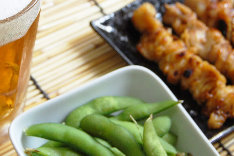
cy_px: 10
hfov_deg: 17.2
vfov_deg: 11.4
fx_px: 773
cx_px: 77
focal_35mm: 119
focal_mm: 34
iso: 280
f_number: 5.6
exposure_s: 1/125
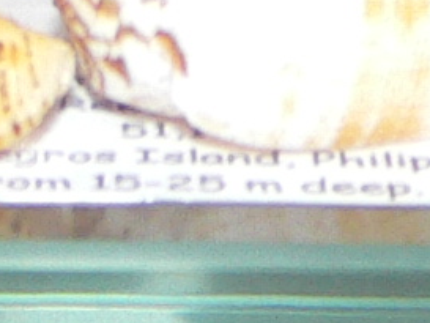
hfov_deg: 7.7
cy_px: 1007
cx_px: 142
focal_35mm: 258
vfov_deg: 5.4
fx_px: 3206
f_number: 2.8
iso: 100
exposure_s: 1/60
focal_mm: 4.6
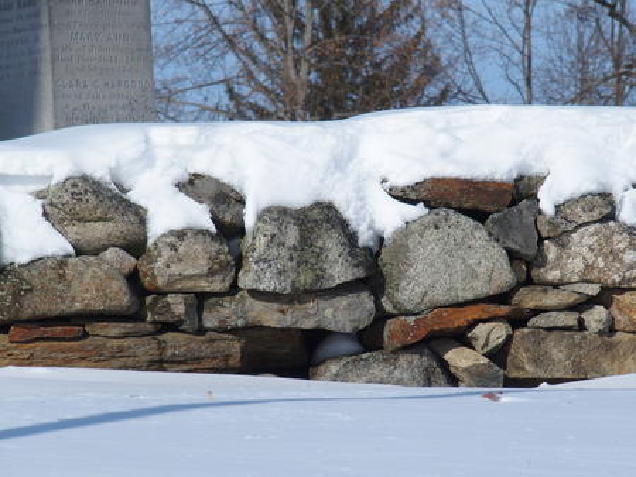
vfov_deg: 5.0
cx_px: 318
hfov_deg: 6.6
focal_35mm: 300
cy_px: 238
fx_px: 5515
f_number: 5.6
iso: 100
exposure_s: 1/800
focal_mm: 64.3
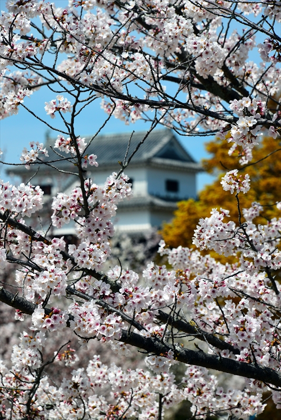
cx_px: 140
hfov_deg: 6.0
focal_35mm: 230
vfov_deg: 8.9
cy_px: 210
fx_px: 2690
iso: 400
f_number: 13
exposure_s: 1/640
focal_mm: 230
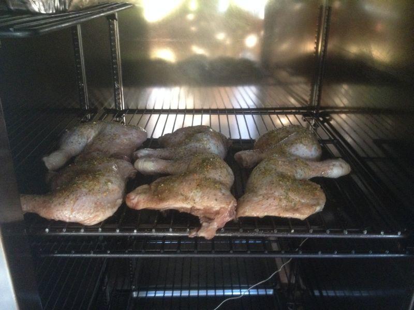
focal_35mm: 35
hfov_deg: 52.6
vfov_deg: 40.7
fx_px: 419
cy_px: 155
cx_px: 207
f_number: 2.4
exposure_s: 1/20
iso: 400
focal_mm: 4.28
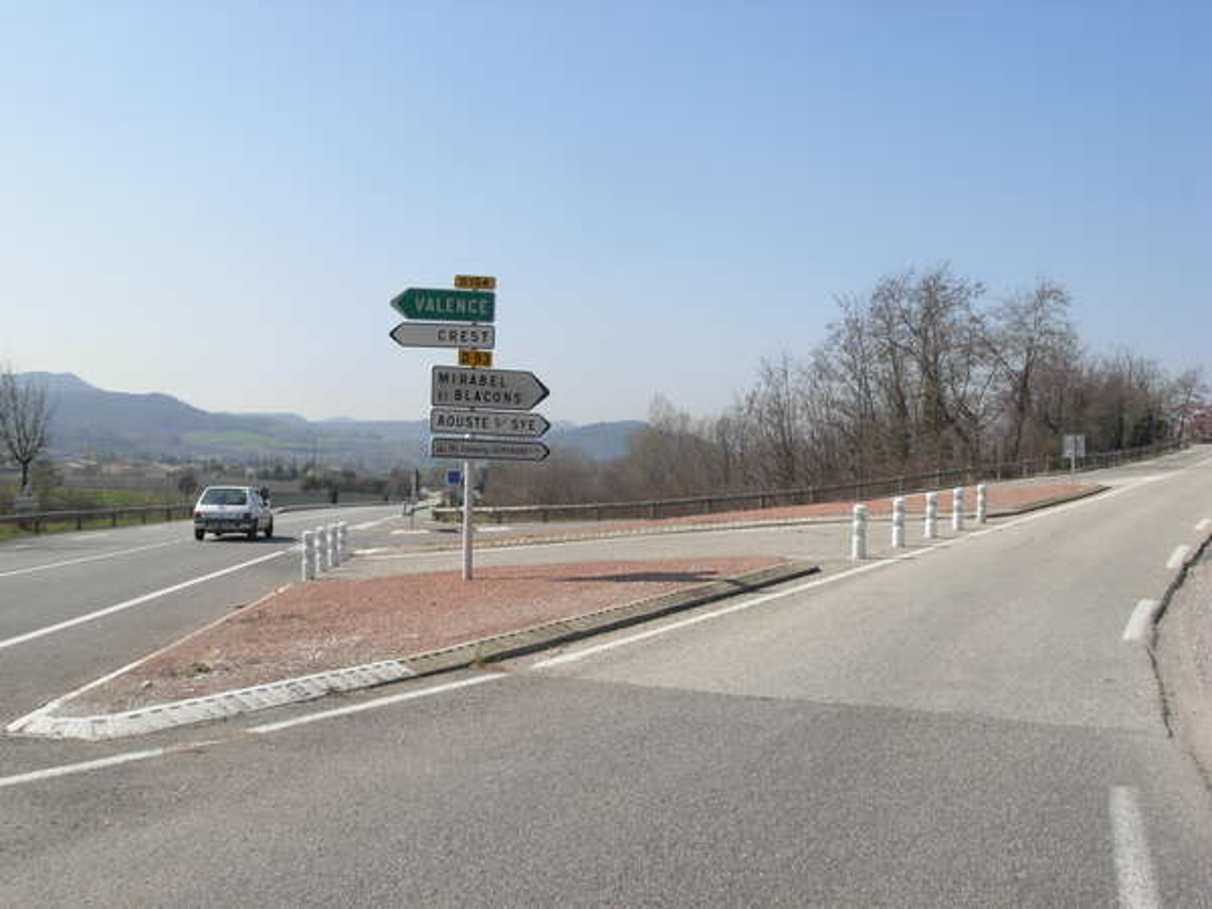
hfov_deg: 49.0
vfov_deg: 37.7
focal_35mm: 38
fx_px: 1330
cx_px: 606
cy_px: 454
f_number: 4.9
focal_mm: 6.3
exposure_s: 1/512
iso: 79
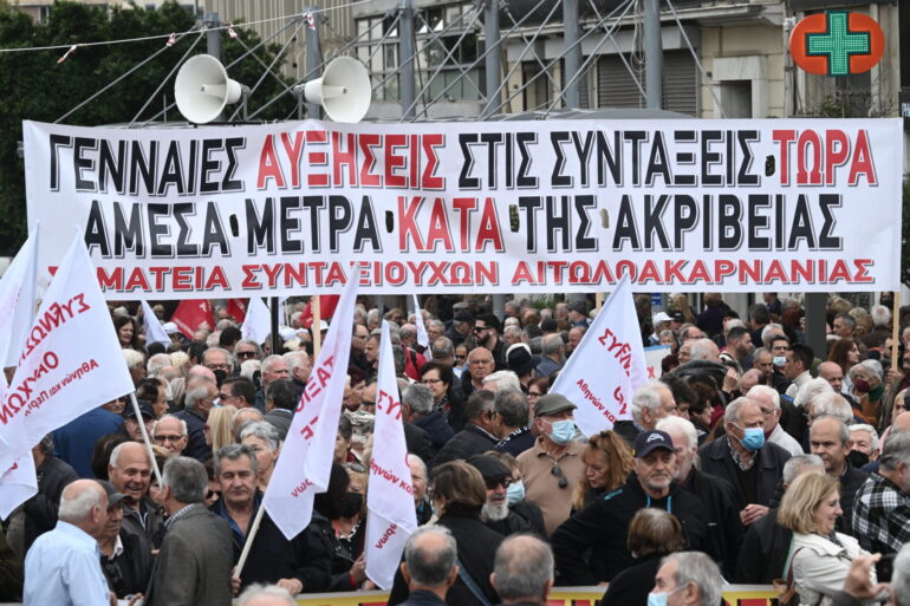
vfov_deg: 9.8
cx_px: 455
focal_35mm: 140
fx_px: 3538
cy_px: 303
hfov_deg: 14.7
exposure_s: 1/320
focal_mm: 140
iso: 400
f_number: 8
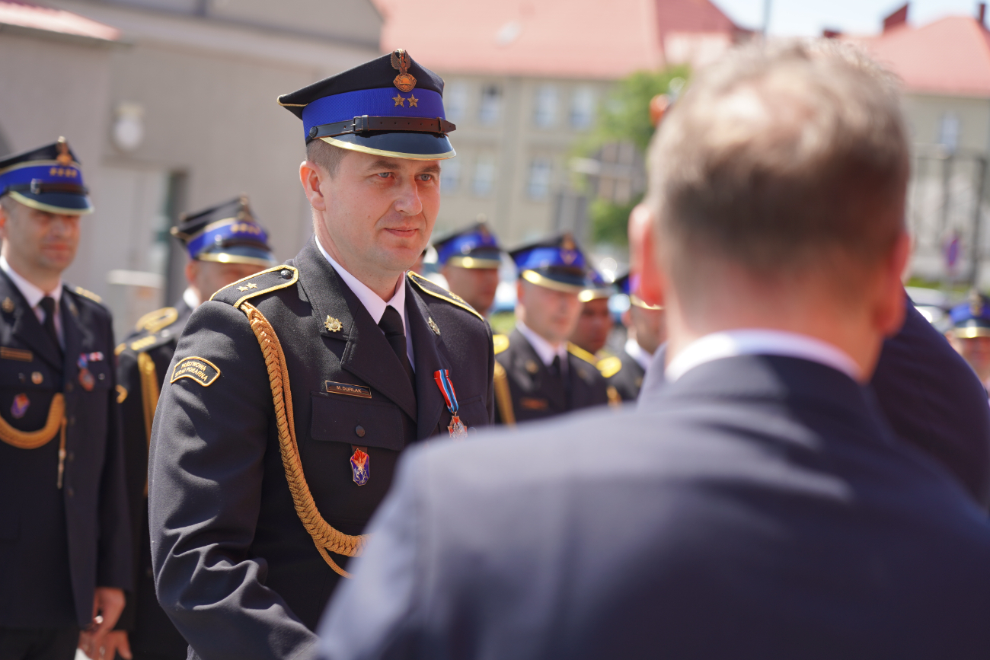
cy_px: 330
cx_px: 495
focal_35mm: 105
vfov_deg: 13.0
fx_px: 2888
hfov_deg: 19.5
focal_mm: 105
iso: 100
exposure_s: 1/320
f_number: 4.5
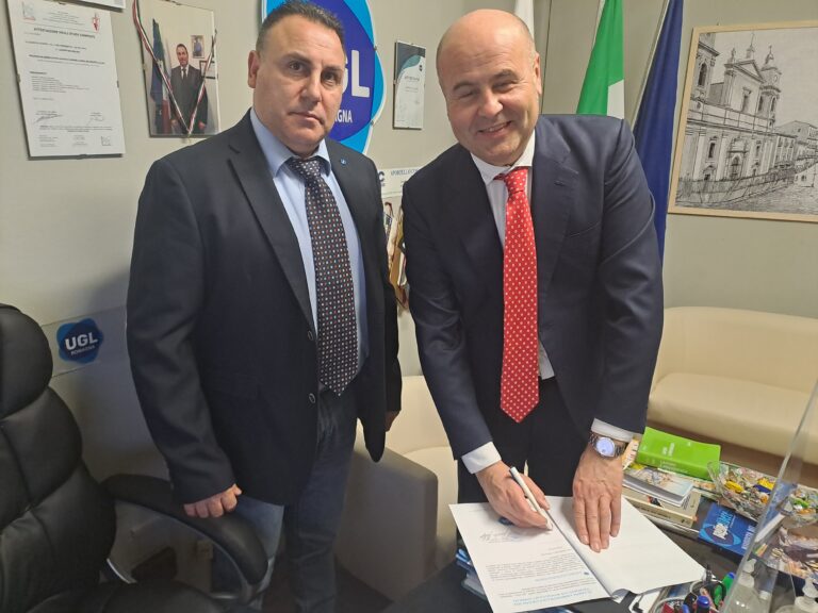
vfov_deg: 54.9
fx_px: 591
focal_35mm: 25
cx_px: 409
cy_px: 306
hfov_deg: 69.4
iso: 320
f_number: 1.8
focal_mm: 4.65
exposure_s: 1/50
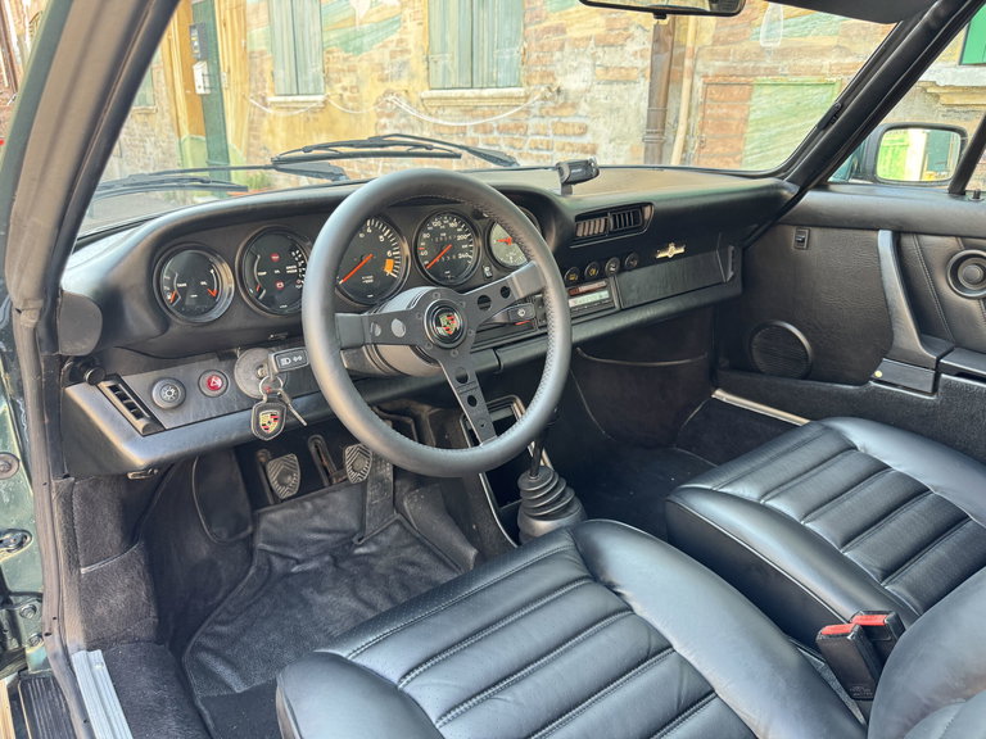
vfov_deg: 56.8
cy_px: 370
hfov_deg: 71.6
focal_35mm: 24
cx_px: 493
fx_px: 684
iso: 200
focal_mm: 6.76
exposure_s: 1/121
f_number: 1.78
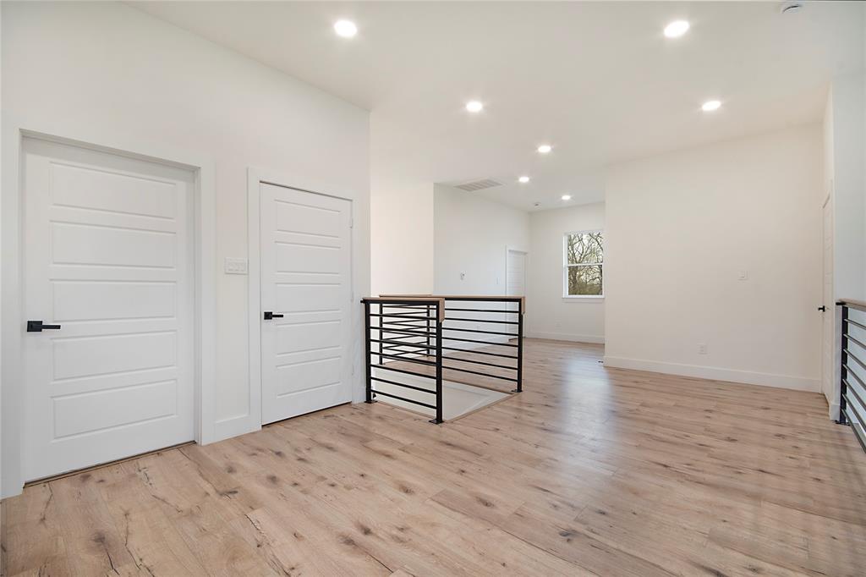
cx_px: 433
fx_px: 361
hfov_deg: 100.4
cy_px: 288
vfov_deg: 77.3
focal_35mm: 15
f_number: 11
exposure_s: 1/10
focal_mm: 10
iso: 100
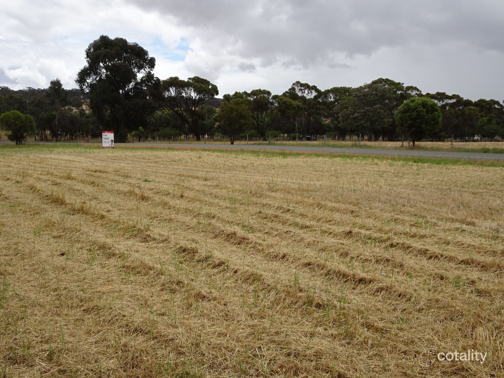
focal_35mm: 33
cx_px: 252
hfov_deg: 55.4
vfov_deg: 42.9
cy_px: 189
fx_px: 480
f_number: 4
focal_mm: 5.61
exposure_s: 1/800
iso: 80
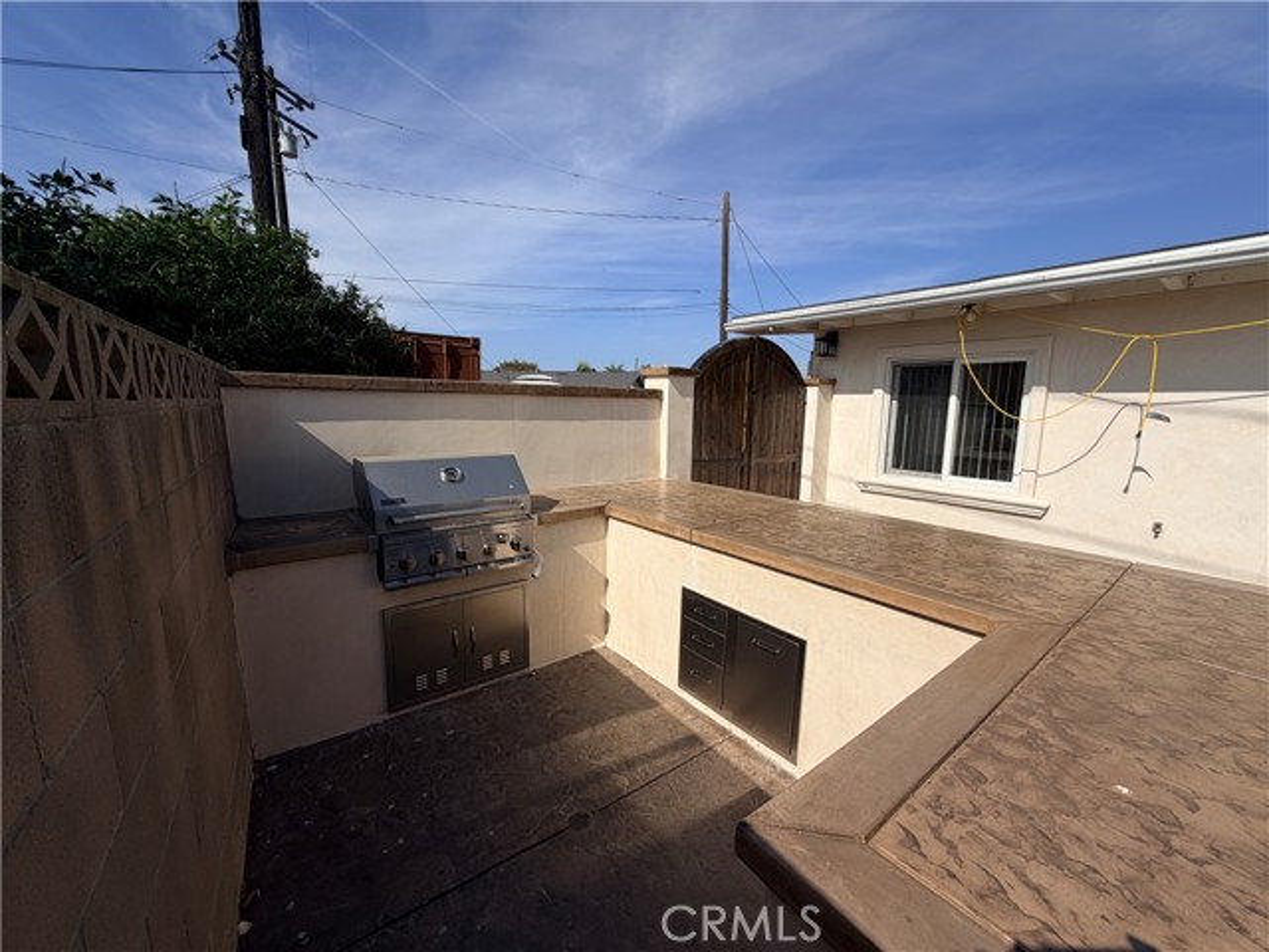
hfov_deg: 102.1
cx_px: 634
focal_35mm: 14
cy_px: 476
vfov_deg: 85.7
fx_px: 513
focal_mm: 2.22
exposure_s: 1/2024
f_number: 2.2
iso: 20
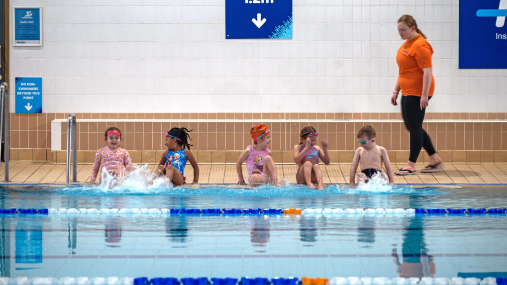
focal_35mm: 142
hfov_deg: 15.1
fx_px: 1909
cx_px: 253
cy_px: 126
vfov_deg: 8.5
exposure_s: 1/30
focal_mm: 135
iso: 250
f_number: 5
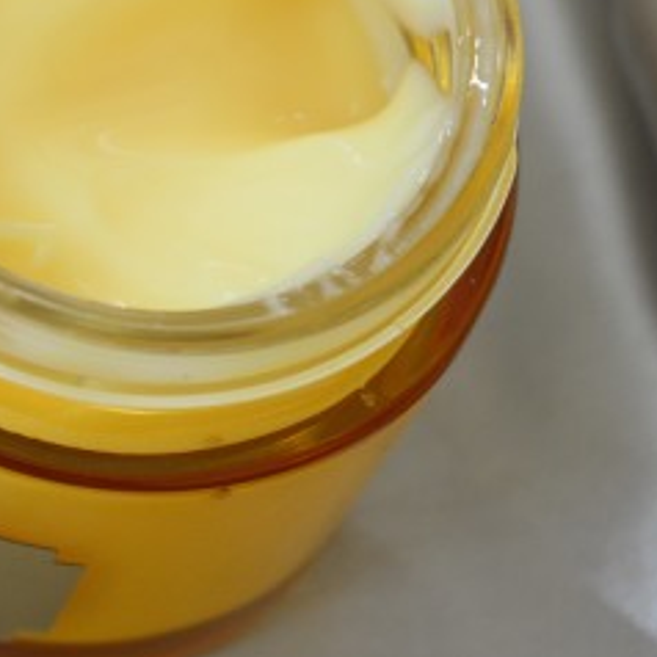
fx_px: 2899
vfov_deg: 12.9
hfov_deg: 12.6
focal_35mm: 135
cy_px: 144
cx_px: -155
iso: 800
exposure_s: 1/4
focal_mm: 42
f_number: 5.6
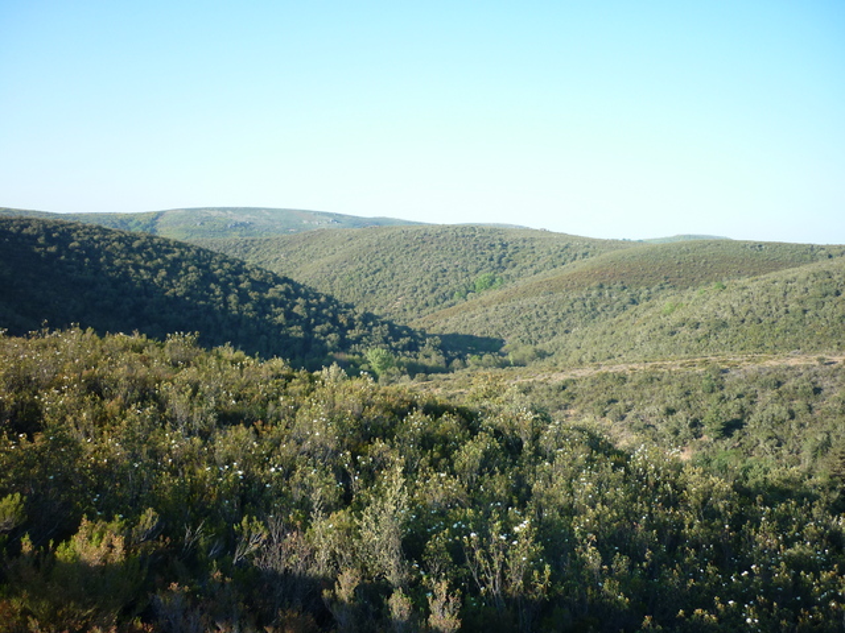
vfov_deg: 42.9
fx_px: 806
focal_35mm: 33
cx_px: 422
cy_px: 316
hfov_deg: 55.4
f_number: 2.8
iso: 80
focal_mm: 5.5
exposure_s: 1/320
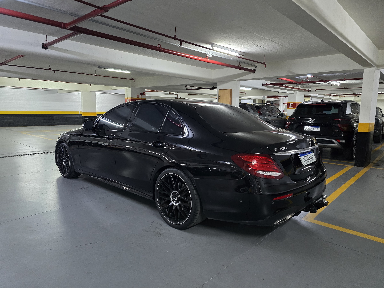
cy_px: 144
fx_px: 255
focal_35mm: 23
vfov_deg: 58.9
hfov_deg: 73.9
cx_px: 192
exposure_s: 1/30
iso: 1250
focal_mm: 6.3
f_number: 1.7
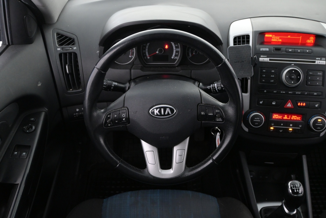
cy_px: 109
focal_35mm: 34
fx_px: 312
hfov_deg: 55.1
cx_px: 163
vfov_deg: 38.4
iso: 2500
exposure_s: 1/40
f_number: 4.2
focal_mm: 23
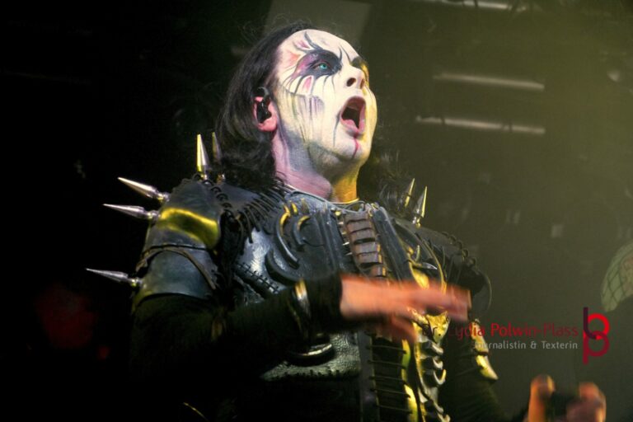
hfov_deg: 20.0
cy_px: 211
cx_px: 316
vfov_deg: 13.4
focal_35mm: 102
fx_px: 1793
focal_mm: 68
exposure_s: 1/125
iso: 3200
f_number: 5
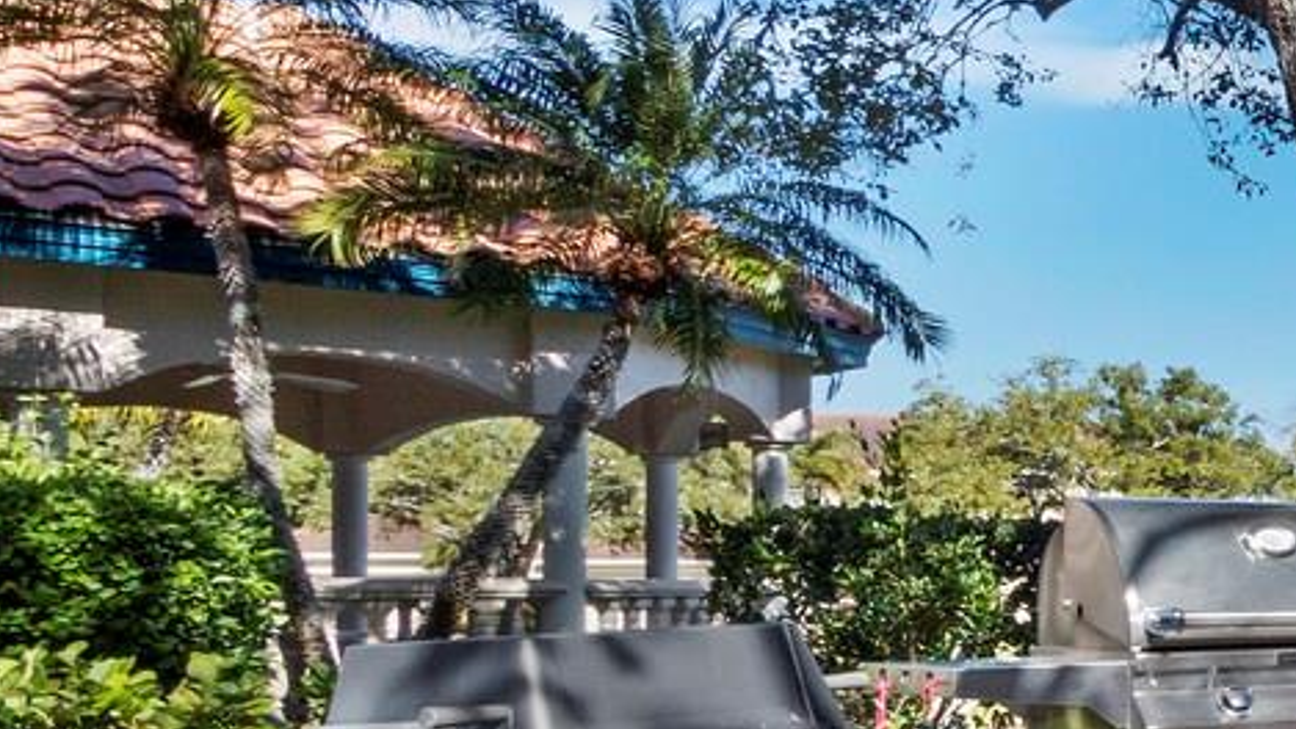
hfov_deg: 24.4
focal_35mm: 52
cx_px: 2178
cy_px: 577
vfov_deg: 22.8
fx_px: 1787
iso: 320
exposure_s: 1/160
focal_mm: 7
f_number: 13
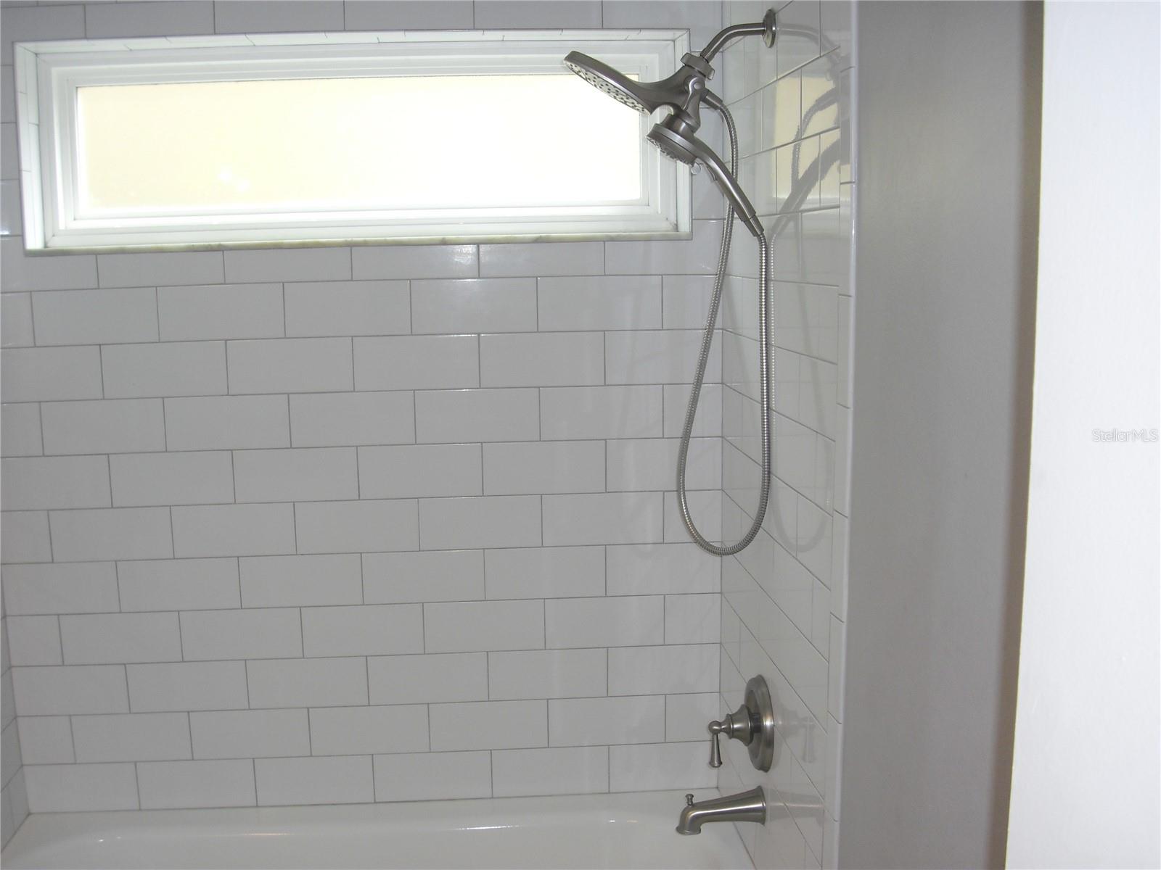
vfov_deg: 37.7
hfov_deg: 49.0
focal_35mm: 38
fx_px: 1274
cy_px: 435
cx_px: 580
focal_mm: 6.2
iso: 100
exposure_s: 1/100
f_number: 2.8
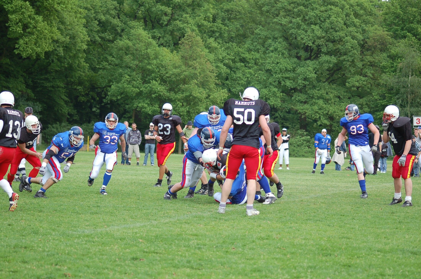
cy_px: 140
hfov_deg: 16.7
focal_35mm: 123
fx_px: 1436
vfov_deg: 11.1
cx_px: 210
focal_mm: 82
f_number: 4
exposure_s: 1/640
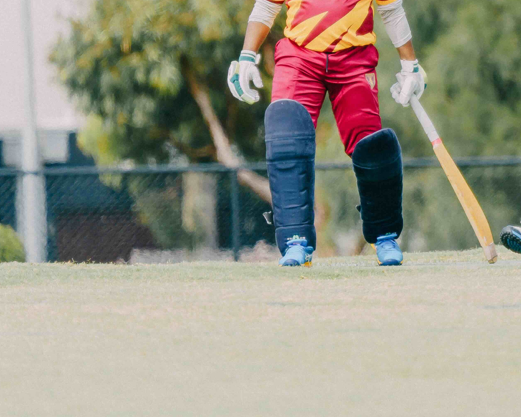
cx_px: 561
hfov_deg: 1.4
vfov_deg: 1.2
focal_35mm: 1340
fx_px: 20663
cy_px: 97
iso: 320
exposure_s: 1/800
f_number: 6.3
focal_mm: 600
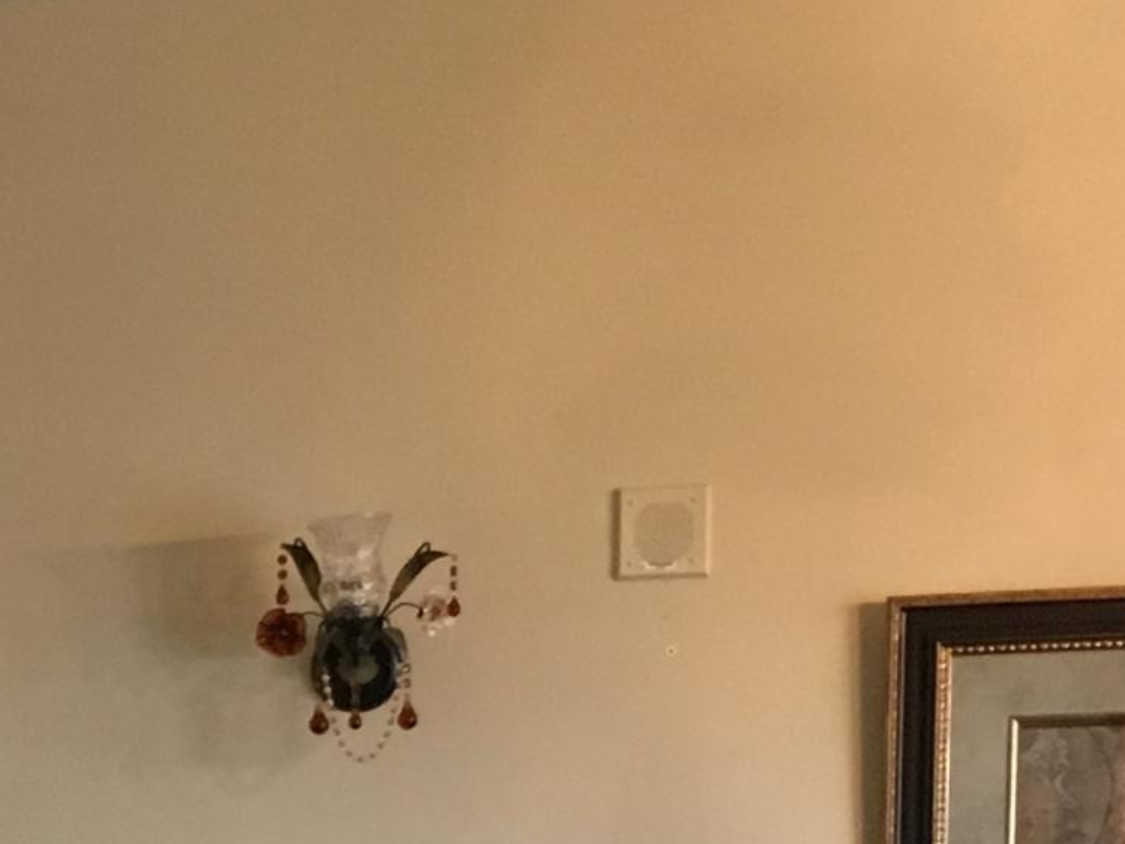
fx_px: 3771
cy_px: 1343
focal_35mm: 116
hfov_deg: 16.1
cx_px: -350
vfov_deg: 12.1
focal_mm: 4.15
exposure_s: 1/30
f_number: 2.2
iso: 160
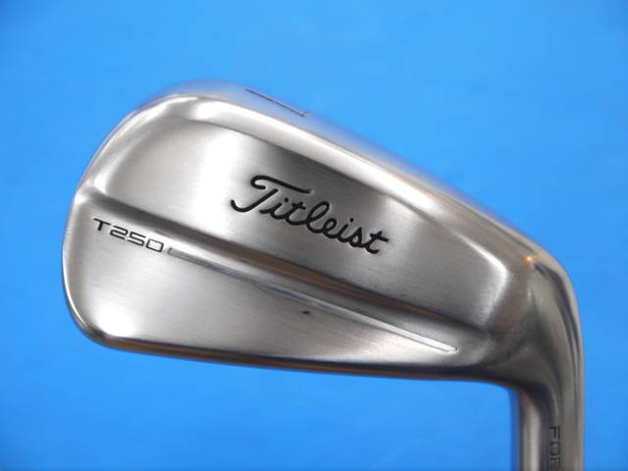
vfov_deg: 17.6
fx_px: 1524
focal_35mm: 84
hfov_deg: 23.3
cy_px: 236
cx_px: 314
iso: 640
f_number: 5.6
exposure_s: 1/80
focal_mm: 42
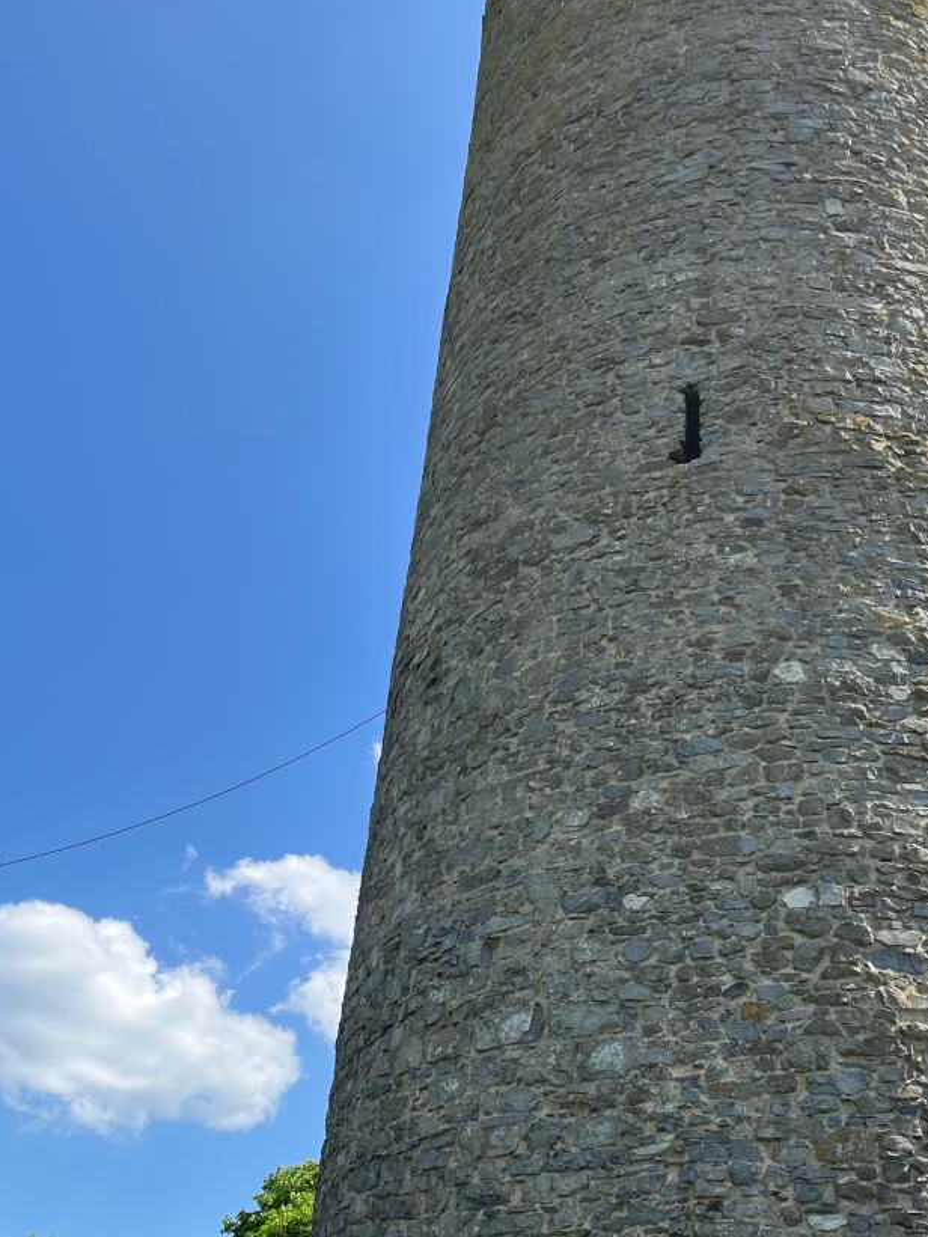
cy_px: 863
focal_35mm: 38
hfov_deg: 37.3
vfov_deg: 47.8
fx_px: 1358
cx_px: 628
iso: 50
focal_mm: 5.1
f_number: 1.6
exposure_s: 1/2062
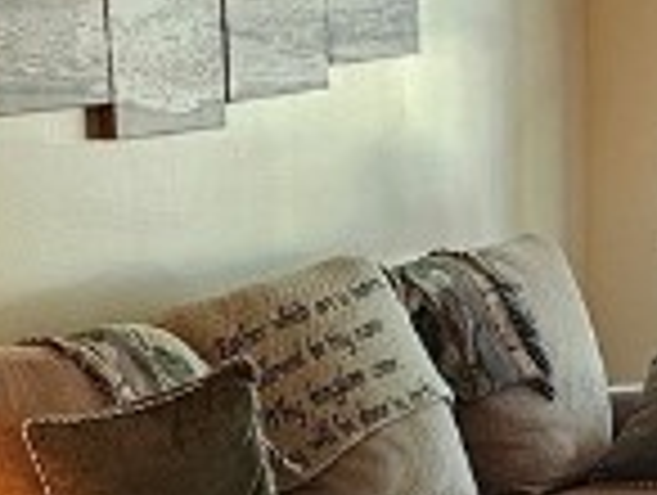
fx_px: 3061
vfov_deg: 8.9
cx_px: 688
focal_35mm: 161
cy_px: 878
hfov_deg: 12.1
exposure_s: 1/120
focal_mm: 6.3
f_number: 1.7
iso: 320
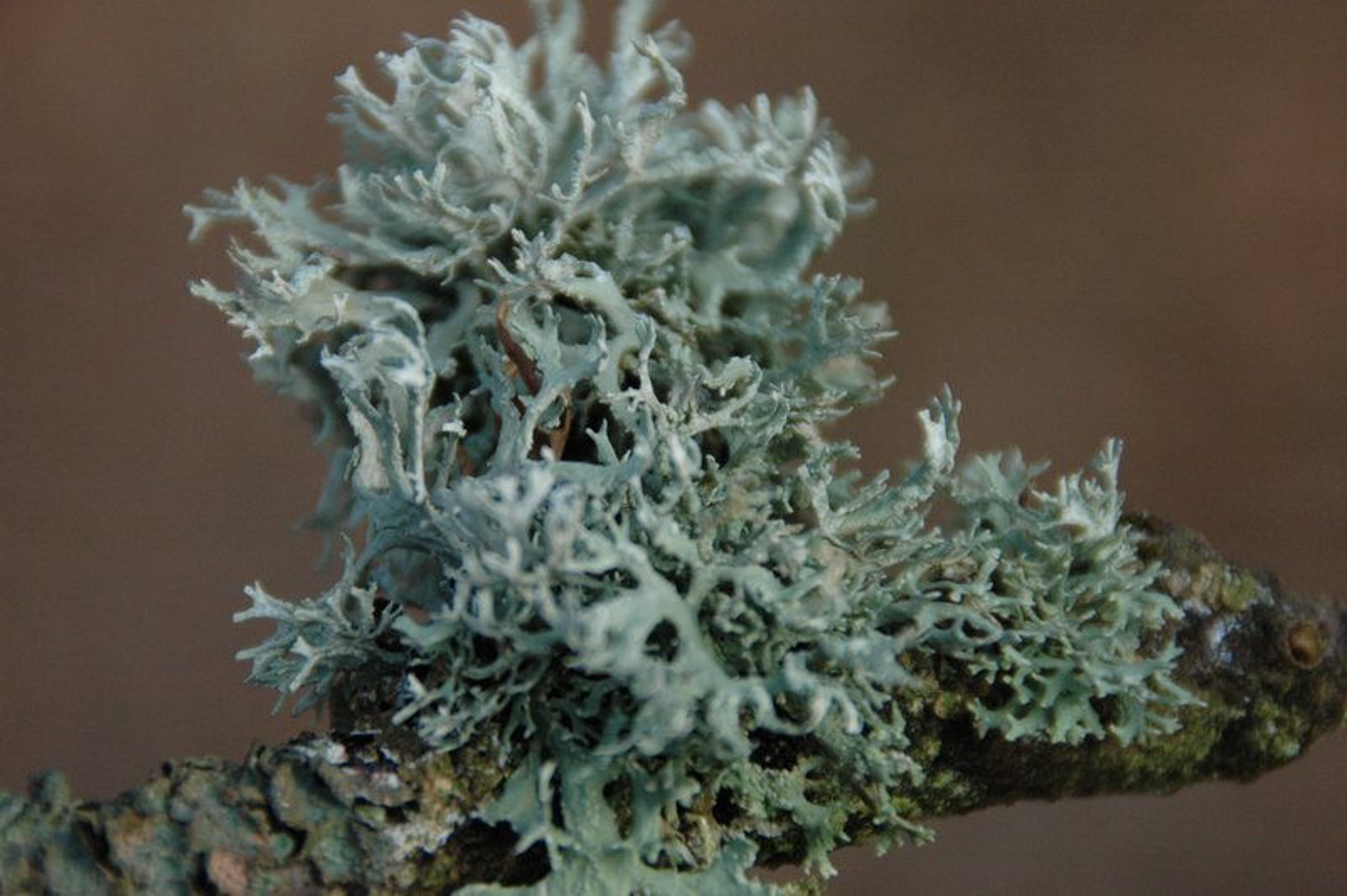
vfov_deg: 4.6
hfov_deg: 6.9
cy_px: 448
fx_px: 11215
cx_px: 674
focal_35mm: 300
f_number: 6.7
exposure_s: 1/750
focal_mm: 200
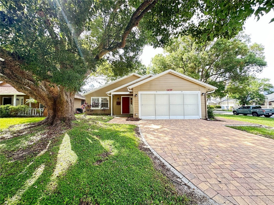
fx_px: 111
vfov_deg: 85.7
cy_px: 102
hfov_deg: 102.1
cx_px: 137
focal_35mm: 14
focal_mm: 2.22
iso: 64
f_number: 2.2
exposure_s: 1/99
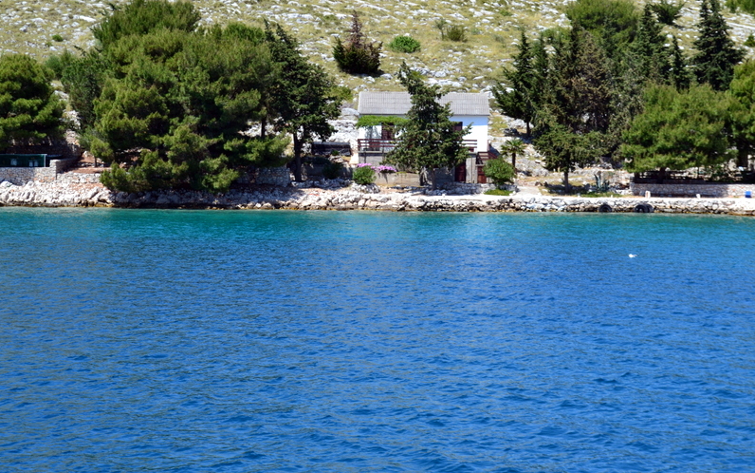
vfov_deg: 15.5
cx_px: 377
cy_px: 246
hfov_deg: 24.5
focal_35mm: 85
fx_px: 1739
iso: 400
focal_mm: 55
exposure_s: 1/400
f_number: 11
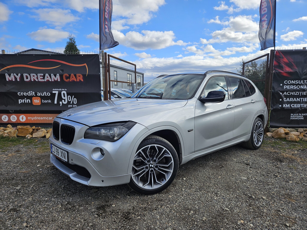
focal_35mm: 23
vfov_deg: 58.9
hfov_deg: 73.9
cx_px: 154
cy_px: 115
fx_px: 204
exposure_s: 1/1904
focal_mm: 5.4
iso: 25
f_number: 1.8
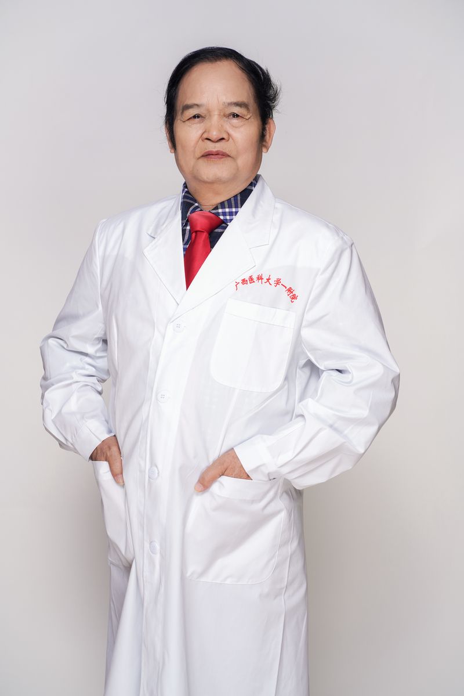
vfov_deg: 23.9
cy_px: 348
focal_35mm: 85
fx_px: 1642
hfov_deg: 16.1
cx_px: 232
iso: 100
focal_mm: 85
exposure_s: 1/160
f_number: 5.6
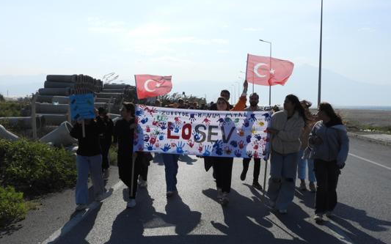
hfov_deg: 51.5
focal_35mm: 38
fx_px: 405
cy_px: 130
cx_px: 194
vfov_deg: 33.6
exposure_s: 1/1600
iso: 100
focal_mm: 6.3
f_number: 4.5
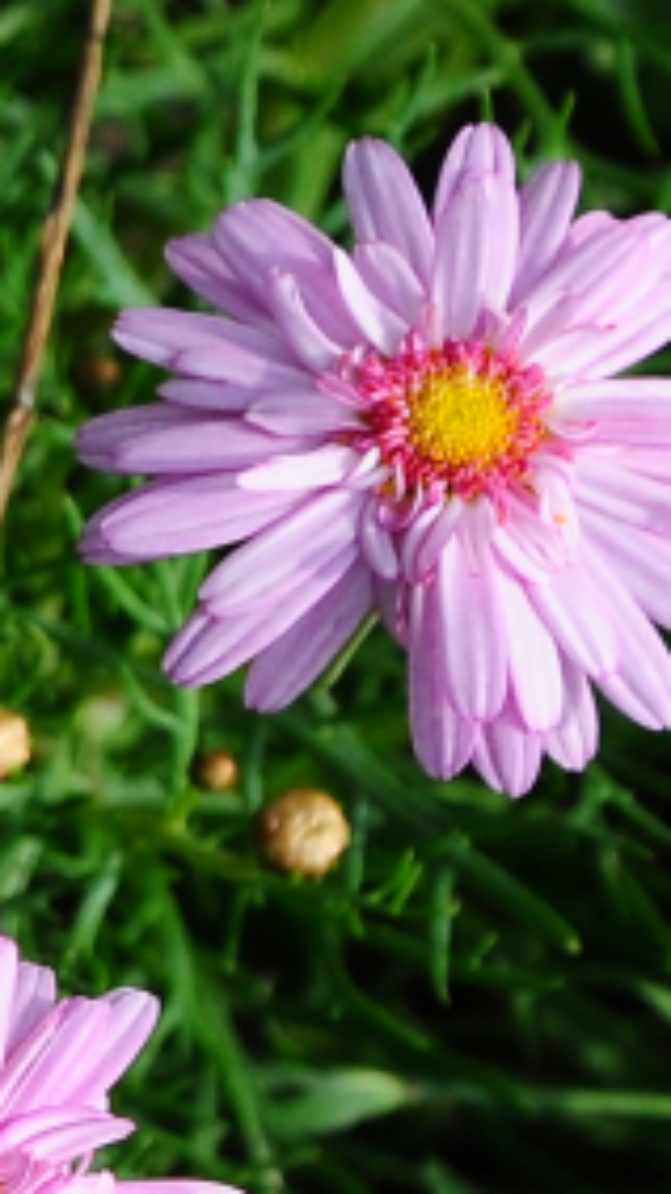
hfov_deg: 4.7
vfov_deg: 8.4
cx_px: -502
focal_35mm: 256
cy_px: 1084
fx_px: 8101
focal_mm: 45
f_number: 8
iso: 200
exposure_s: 1/400
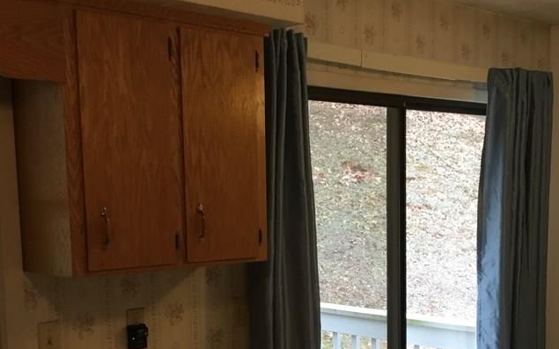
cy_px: 284
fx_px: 808
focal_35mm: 53
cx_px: 311
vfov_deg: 24.0
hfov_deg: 38.1
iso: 80
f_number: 2.4
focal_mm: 3.3
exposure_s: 1/30
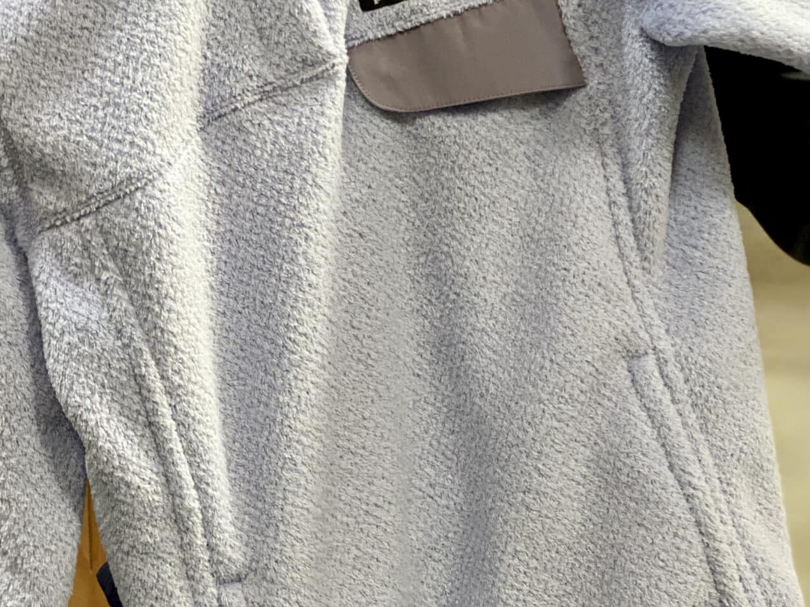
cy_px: 267
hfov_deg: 18.7
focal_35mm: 105
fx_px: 2457
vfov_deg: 14.1
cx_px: 413
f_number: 2
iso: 200
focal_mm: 6
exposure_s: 1/120
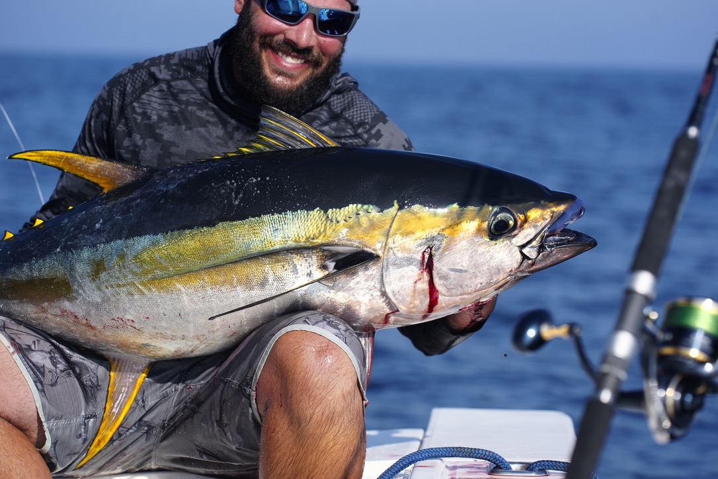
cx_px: 359
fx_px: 2553
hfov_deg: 16.0
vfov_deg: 10.7
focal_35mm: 128
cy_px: 240
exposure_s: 1/800
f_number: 5
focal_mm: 128
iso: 100
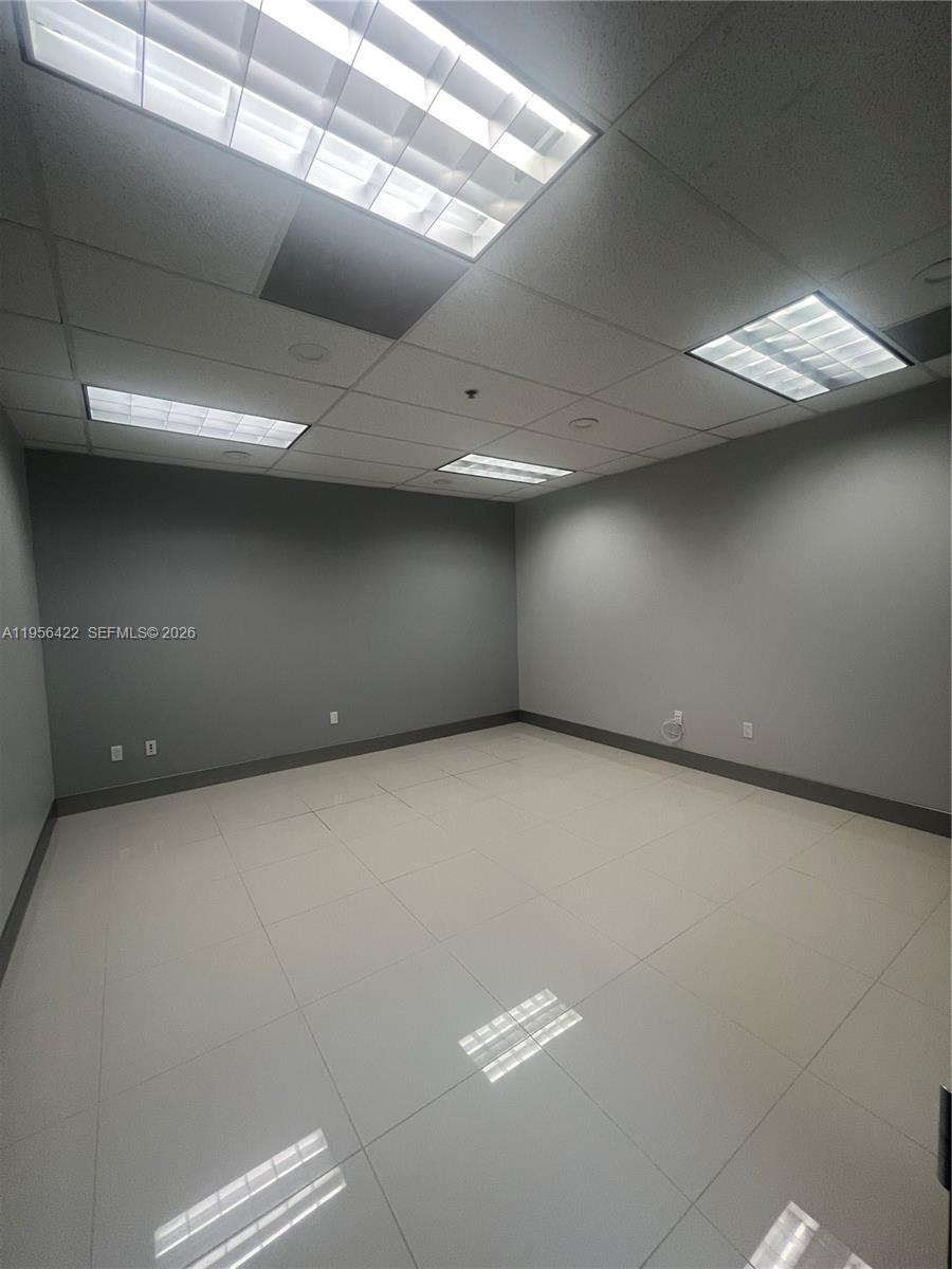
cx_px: 476
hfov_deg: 89.9
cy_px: 634
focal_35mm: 13
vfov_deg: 106.2
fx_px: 477
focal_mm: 1.57
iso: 160
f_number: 1.8
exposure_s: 1/120
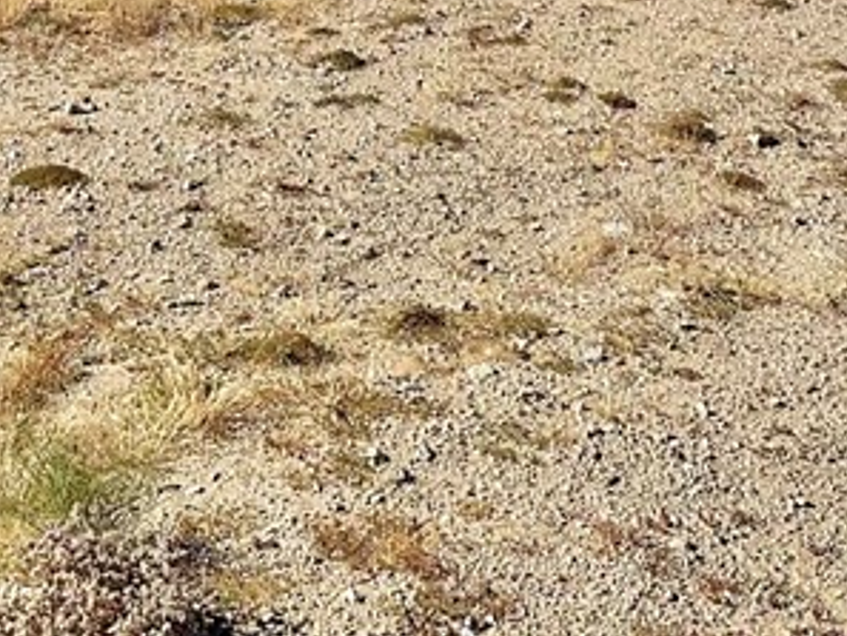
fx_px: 2448
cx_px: 165
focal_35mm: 100
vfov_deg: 14.1
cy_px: -228
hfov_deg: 19.4
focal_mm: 3
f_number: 1.8
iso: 16
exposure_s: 1/3322
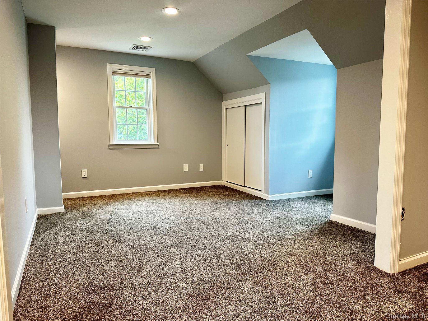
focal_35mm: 24
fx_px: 297
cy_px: 160
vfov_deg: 56.8
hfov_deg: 71.6
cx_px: 214
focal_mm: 6.86
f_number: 1.78
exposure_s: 1/120
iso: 200
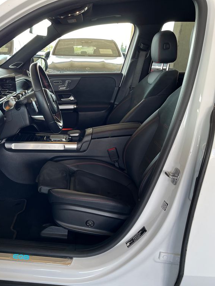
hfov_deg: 39.3
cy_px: 144
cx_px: 46
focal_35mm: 35
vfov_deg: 52.6
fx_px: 290
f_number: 1.6
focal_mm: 5.1
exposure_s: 1/121
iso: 100
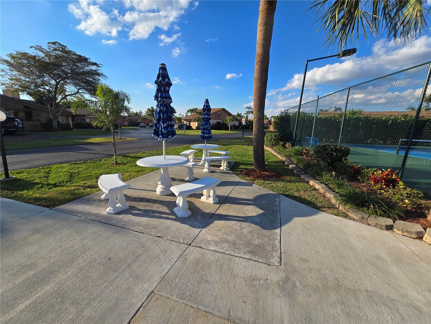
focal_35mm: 13
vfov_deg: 89.9
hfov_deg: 106.2
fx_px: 162
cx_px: 216
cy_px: 162
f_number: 2.2
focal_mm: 2.2
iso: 50
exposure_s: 1/2032
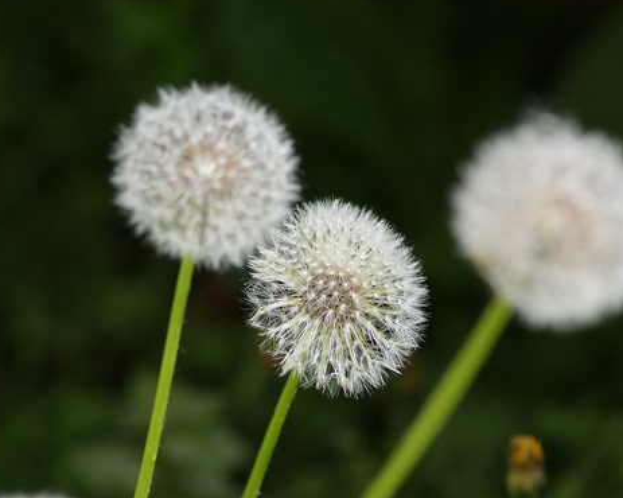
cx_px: 344
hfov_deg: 5.9
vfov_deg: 4.7
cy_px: 252
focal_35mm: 328
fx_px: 6045
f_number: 5.6
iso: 200
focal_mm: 180
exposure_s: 1/400
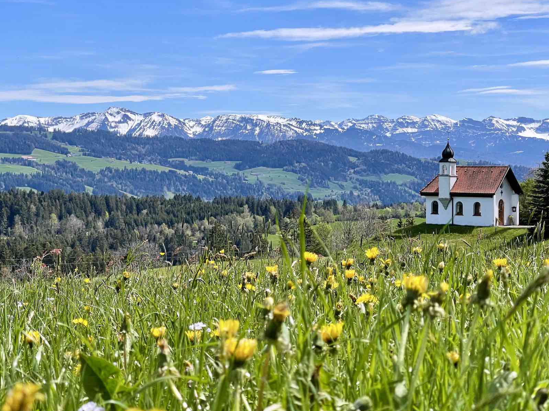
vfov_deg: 19.1
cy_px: 190
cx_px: 258
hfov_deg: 25.3
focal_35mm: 77
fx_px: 1221
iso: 20
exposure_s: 1/1876
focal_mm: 7.5
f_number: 2.2
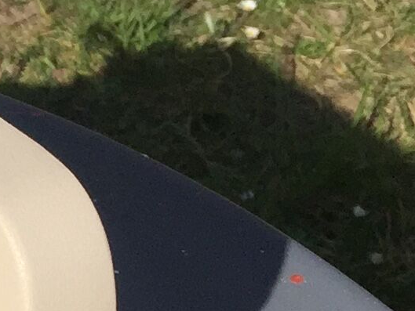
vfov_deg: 8.1
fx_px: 2146
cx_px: -613
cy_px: 533
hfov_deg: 9.7
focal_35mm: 179
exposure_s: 1/3597
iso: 32
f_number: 2.2
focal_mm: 4.15
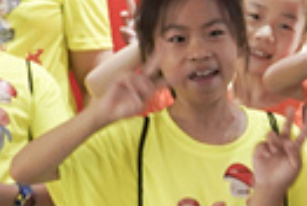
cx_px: 548
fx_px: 1821
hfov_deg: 9.2
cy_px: 154
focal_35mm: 213
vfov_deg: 6.5
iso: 1600
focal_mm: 28
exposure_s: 1/160
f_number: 4
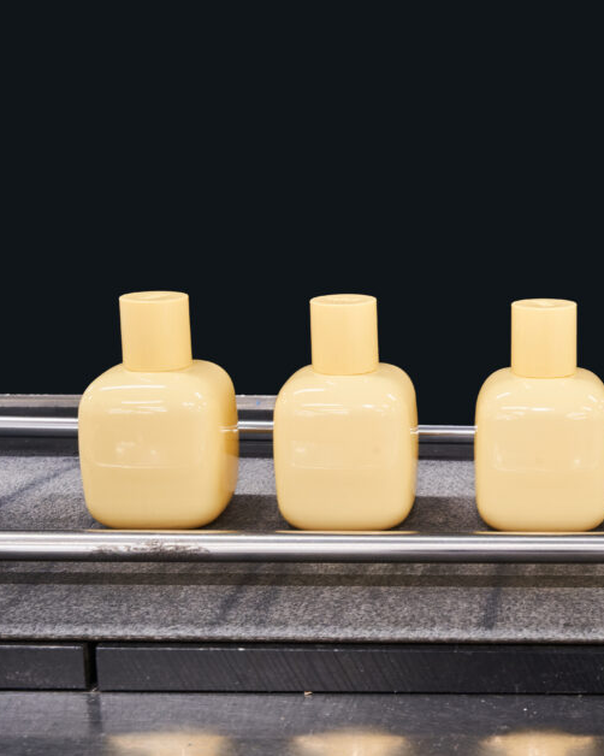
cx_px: 535
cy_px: 399
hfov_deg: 29.5
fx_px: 1102
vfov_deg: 37.8
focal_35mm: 49
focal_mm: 32.2
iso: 1600
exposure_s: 1/15
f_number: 14
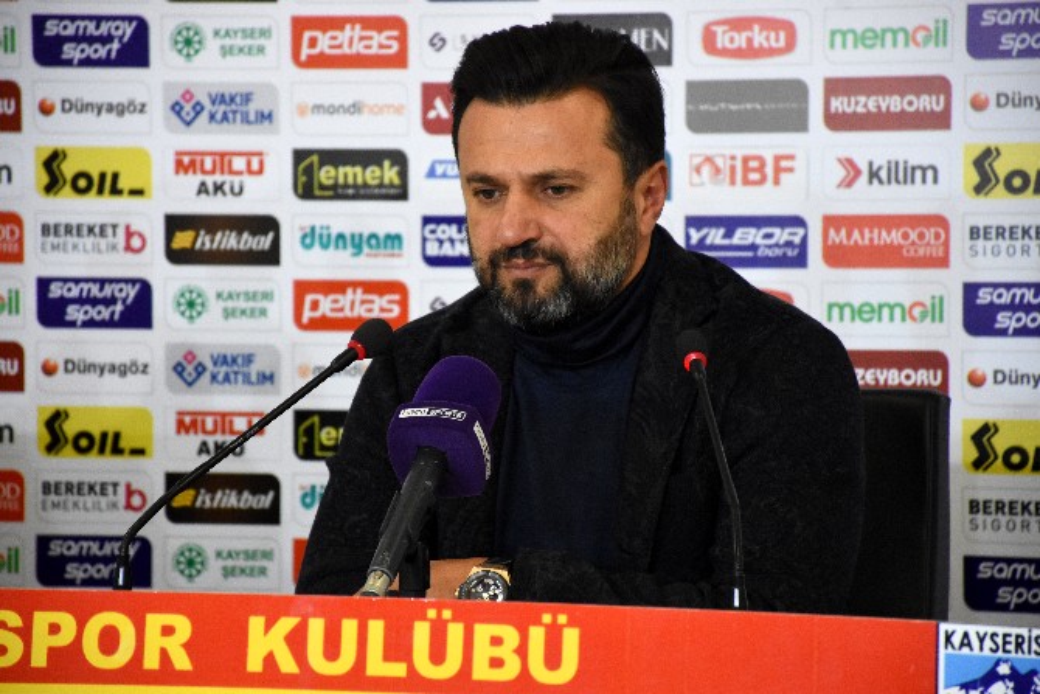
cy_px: 347
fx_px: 6068
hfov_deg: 9.8
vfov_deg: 6.5
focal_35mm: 210
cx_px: 520
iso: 3200
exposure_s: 1/200
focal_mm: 140
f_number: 5.6
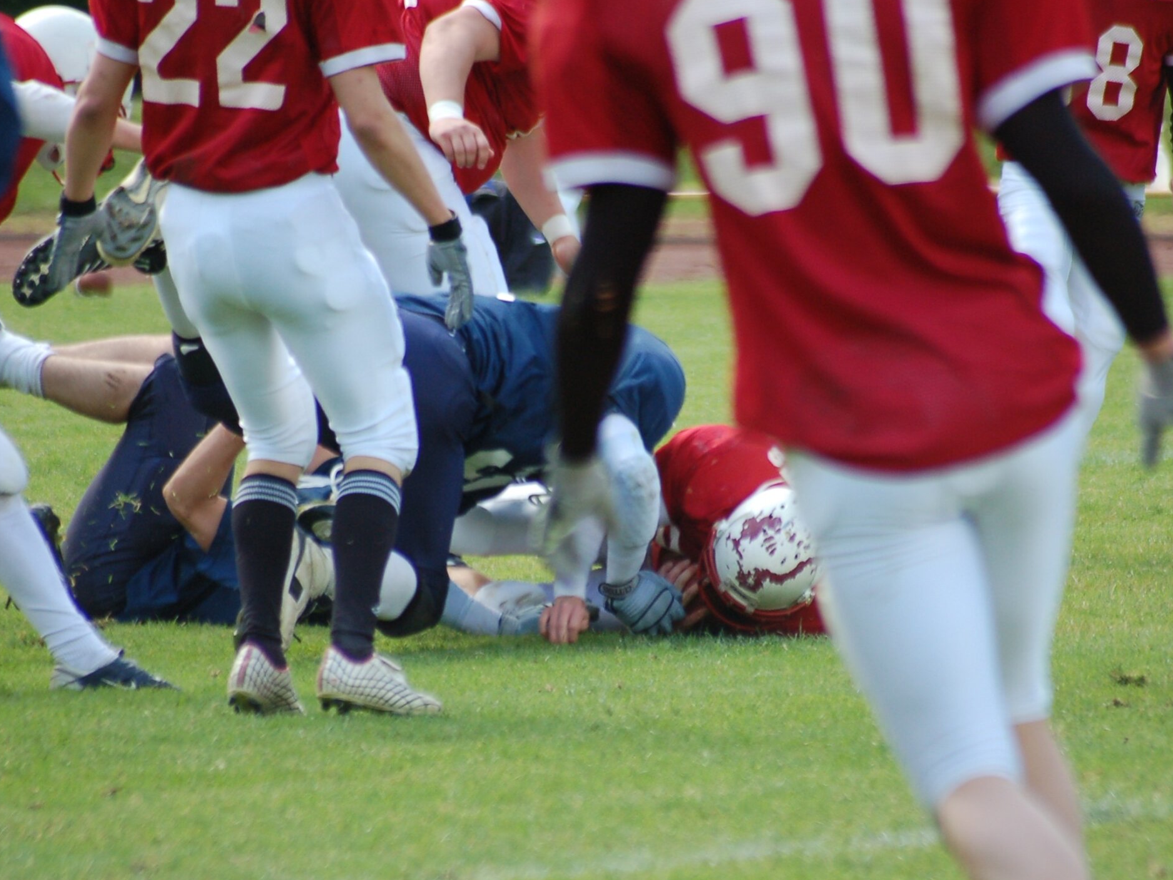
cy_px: 433
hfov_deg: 3.9
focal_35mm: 507
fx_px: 17182
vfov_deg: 2.9
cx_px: 632
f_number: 5.6
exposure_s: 1/500
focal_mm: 300
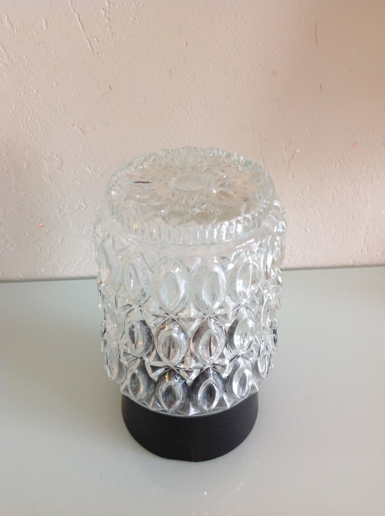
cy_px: 258
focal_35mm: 35
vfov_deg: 52.7
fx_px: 520
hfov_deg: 40.6
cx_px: 192
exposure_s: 1/15
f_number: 2.4
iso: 80
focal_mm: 4.28
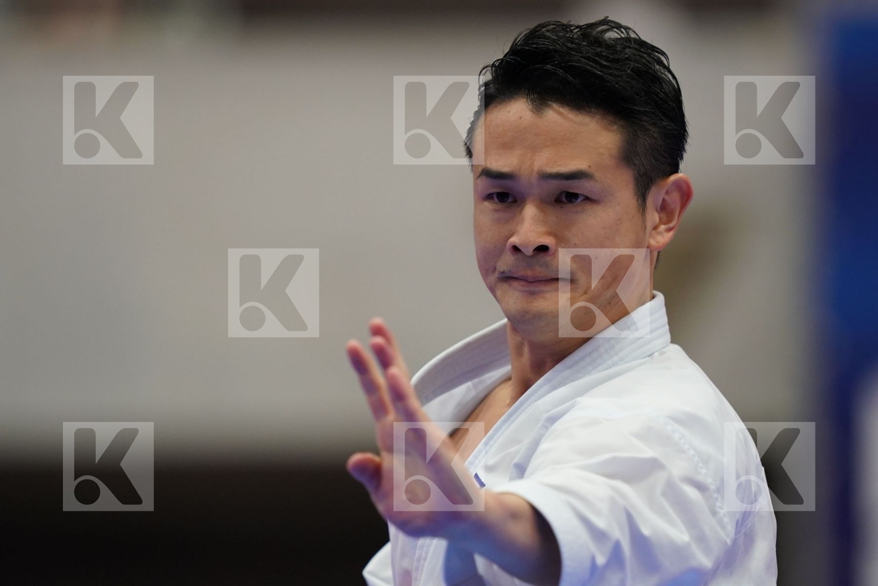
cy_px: 293
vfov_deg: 2.3
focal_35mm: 600
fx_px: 14632
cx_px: 439
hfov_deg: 3.4
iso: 1600
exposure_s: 1/500
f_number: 2.8
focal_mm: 400
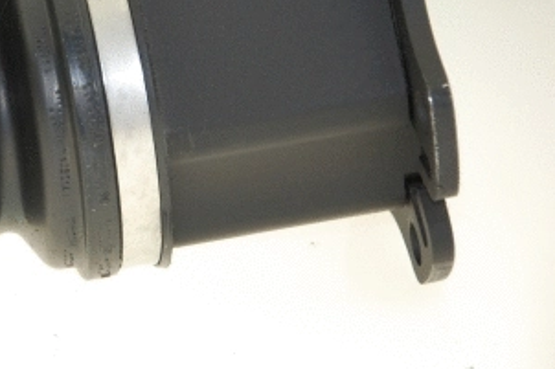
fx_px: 4807
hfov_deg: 6.6
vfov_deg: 4.4
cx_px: 22
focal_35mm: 312
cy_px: 53
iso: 400
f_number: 5.6
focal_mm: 105
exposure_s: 1/320
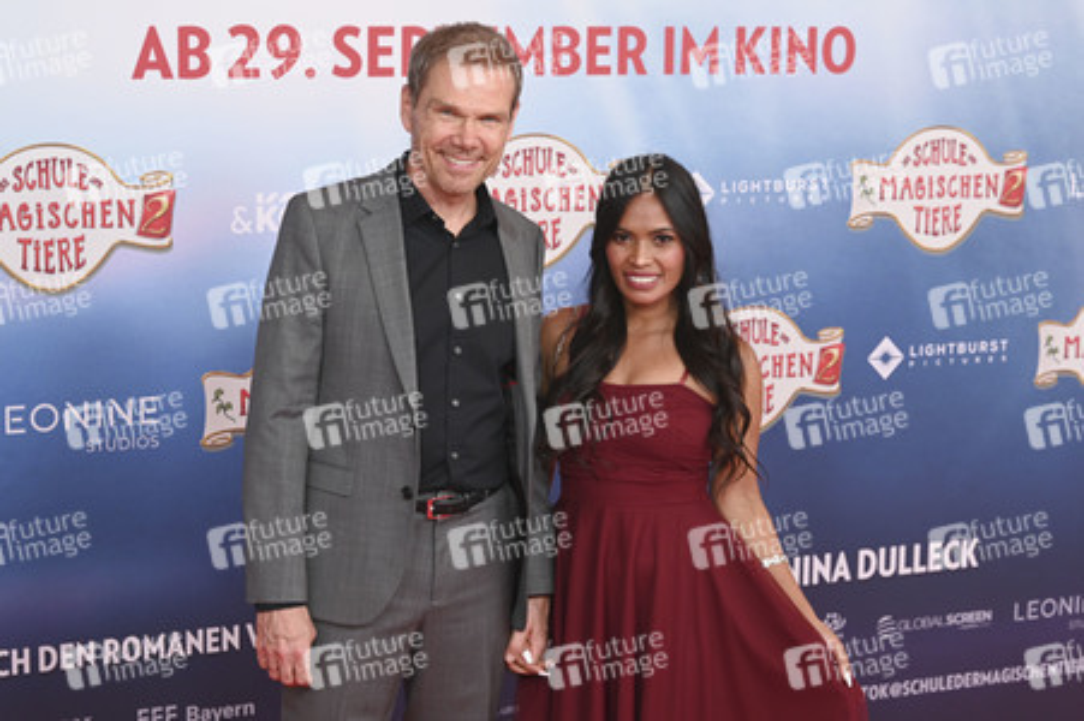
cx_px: 542
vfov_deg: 20.0
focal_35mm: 68
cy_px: 360
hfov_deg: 29.7
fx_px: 2046
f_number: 8
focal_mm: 68
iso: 1000
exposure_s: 1/125
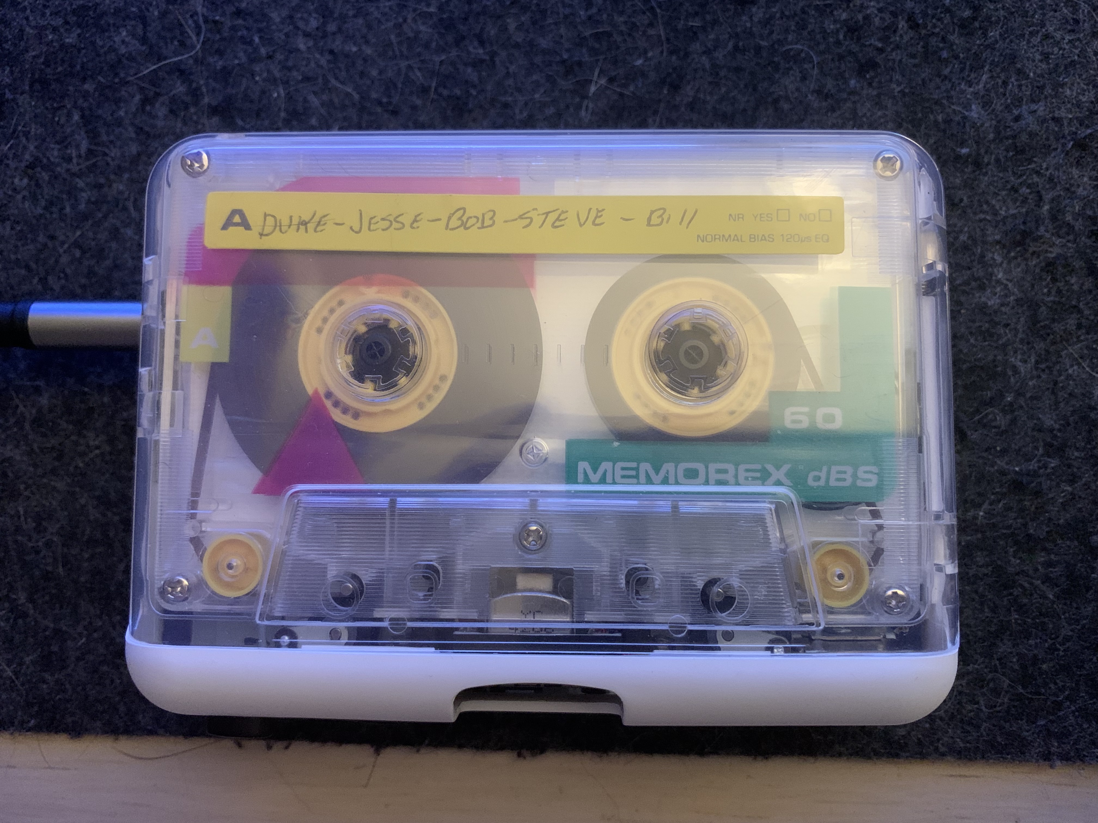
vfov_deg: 53.1
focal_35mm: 26
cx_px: 549
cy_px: 412
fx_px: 825
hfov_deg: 67.3
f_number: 1.8
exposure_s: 1/30
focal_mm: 4.25
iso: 500
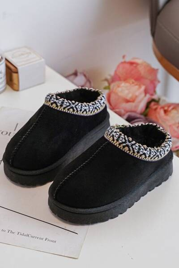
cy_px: 134
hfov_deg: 30.5
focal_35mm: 44
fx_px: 328
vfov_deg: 44.5
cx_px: 90
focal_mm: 44
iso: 500
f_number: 4
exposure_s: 1/100
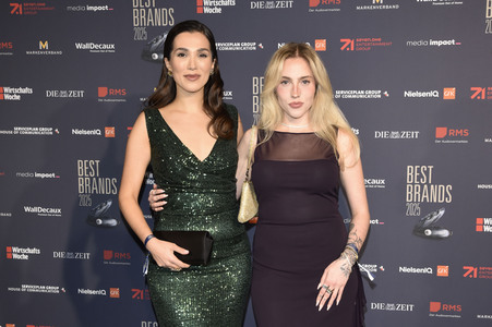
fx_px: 574
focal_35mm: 42
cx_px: 246
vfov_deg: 31.8
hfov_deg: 46.4
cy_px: 164
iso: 1250
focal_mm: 42
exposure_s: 1/250
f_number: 7.1
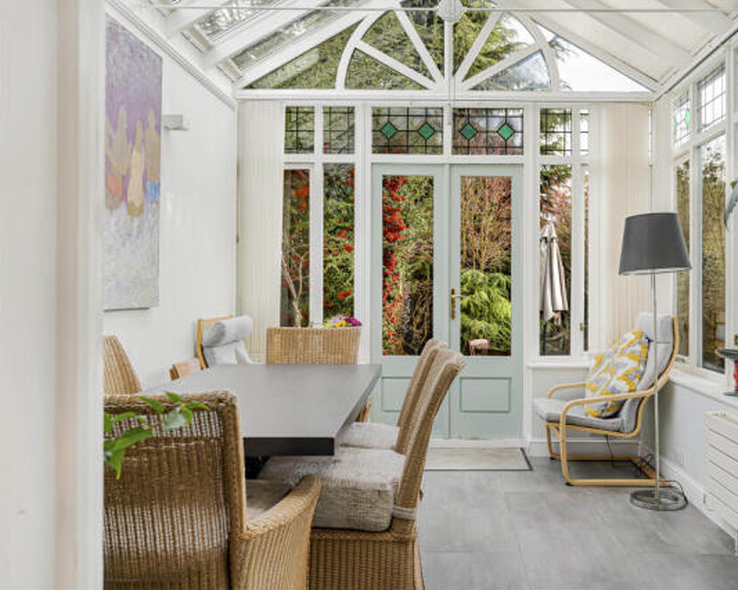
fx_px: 678
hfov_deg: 56.6
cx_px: 448
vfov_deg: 47.0
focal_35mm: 31
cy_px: 290
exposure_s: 1/10
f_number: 9
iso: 400
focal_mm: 26.9
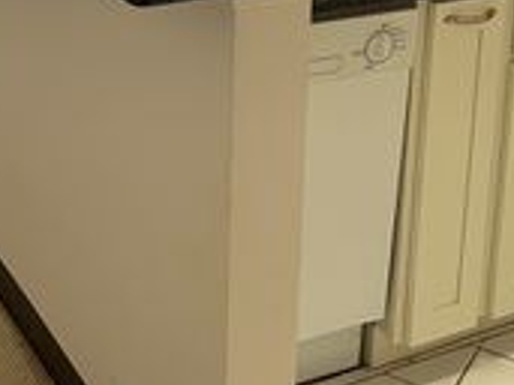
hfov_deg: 25.5
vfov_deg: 18.0
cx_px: 150
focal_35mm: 76
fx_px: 1128
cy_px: -119
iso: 100
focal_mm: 4.2
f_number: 1.6
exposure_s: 1/60
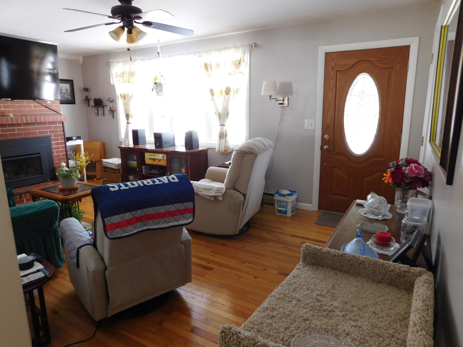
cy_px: 174
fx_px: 308
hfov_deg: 73.9
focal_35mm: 23
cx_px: 232
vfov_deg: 58.9
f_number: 3
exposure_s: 1/30
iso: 140
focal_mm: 4
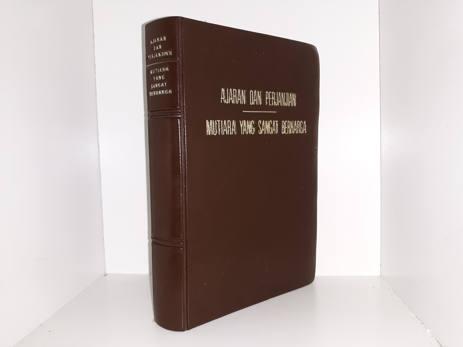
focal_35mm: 28
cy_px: 174
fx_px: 375
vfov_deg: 49.7
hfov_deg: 63.4
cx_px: 232
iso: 50
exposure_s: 1/100
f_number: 1.7
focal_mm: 3.7
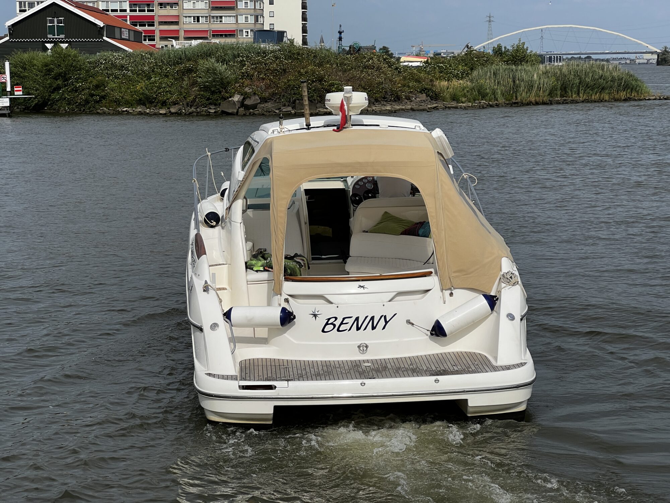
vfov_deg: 19.1
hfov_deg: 25.3
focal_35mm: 77
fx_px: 1490
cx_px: 335
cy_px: 252
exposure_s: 1/1309
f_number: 2.8
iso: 32
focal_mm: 9
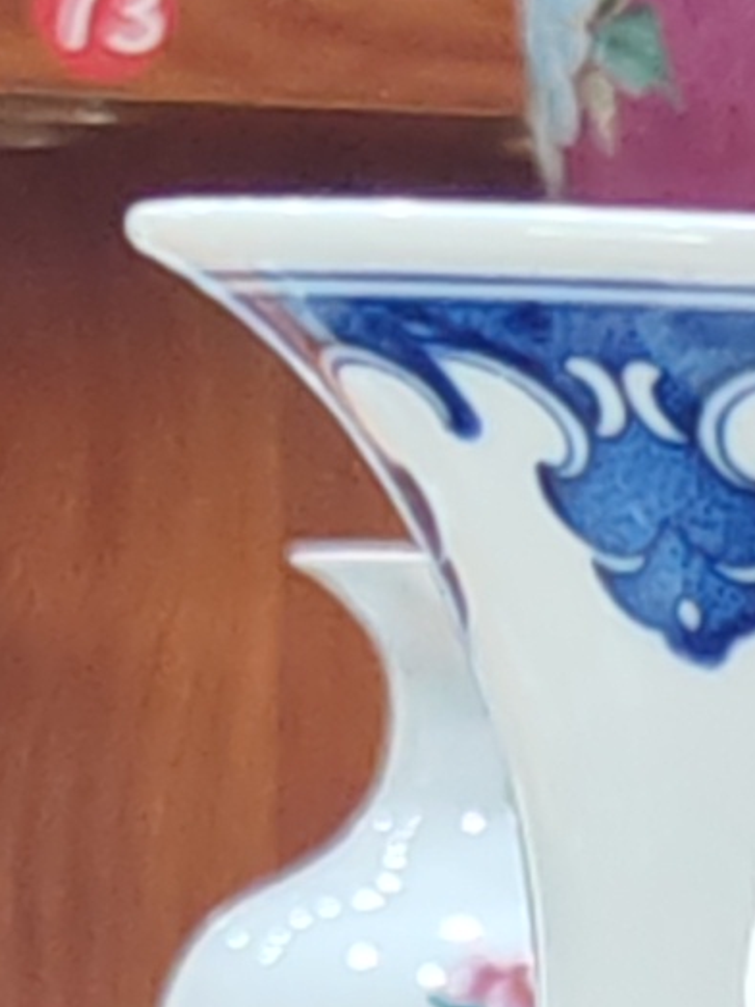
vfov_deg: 5.1
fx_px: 10706
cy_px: 3013
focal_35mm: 368
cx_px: 1200
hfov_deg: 4.0
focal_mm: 6.67
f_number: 1.9
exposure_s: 1/100
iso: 200
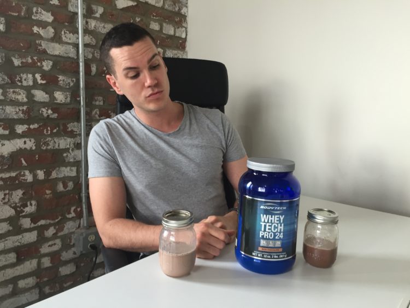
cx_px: 205
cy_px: 154
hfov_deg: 61.6
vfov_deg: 48.3
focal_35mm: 29
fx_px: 344
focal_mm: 4.15
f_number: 2.2
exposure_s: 1/30
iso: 64
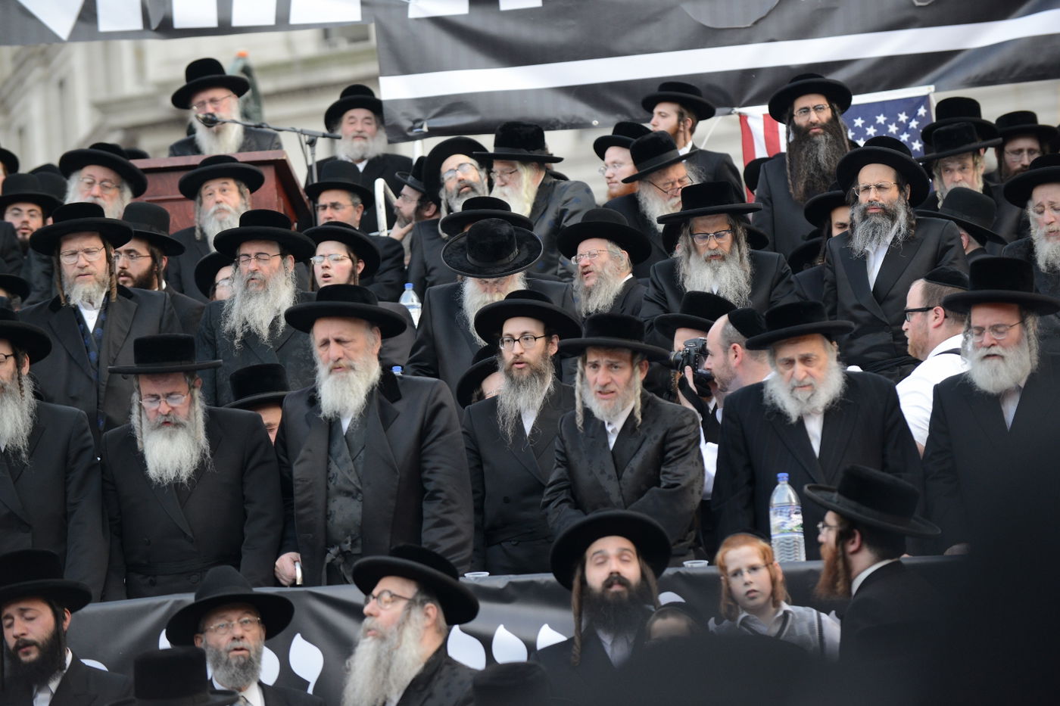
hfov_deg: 12.8
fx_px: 4710
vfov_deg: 8.6
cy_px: 353
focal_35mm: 160
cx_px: 530
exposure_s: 1/320
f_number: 5.6
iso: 1250
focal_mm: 160
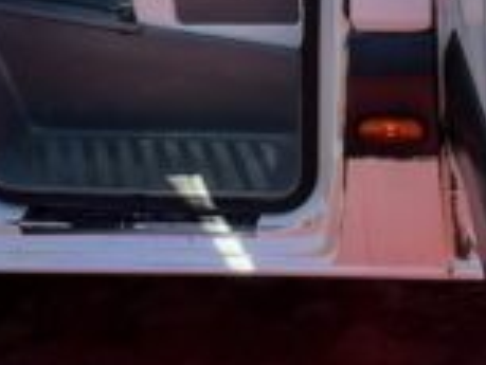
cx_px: 489
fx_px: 955
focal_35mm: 68
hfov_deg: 26.9
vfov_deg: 18.2
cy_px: -241
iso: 32
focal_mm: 1.57
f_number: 1.8
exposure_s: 1/528
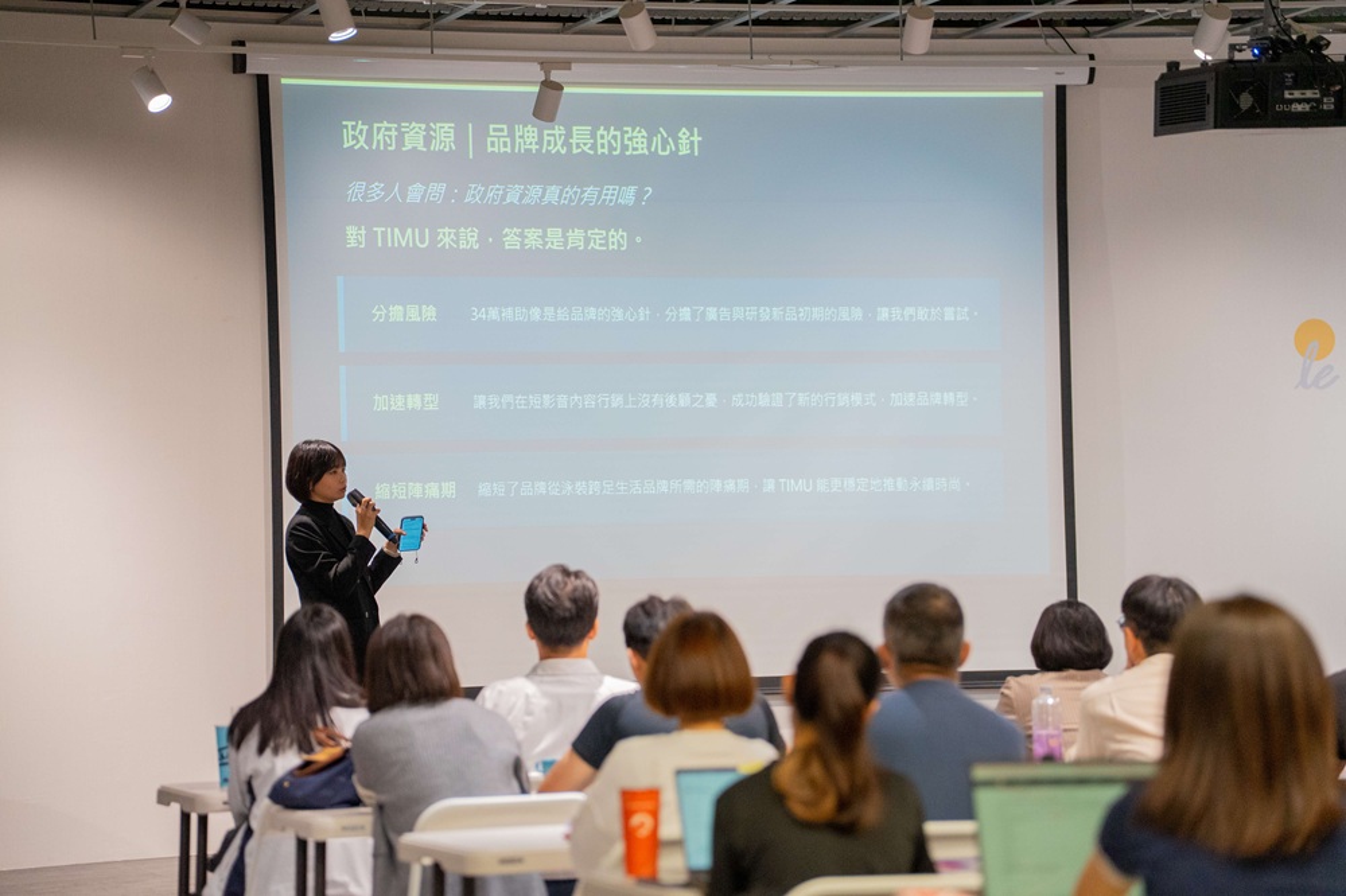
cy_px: 448
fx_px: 4111
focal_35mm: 110
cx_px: 673
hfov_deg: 18.6
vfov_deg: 12.4
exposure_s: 1/400
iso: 2000
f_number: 2.8
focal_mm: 110
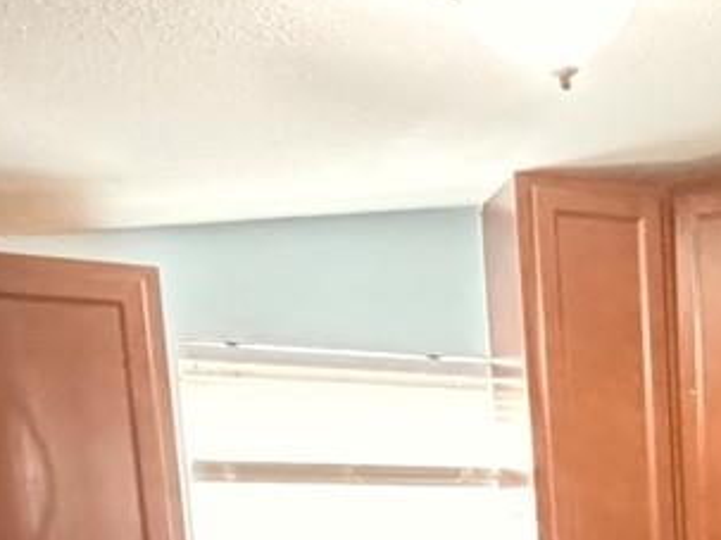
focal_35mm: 74
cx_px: 864
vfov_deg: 16.2
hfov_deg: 24.0
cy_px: 1016
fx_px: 1541
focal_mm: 2.22
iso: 2500
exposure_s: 1/24
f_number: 2.2
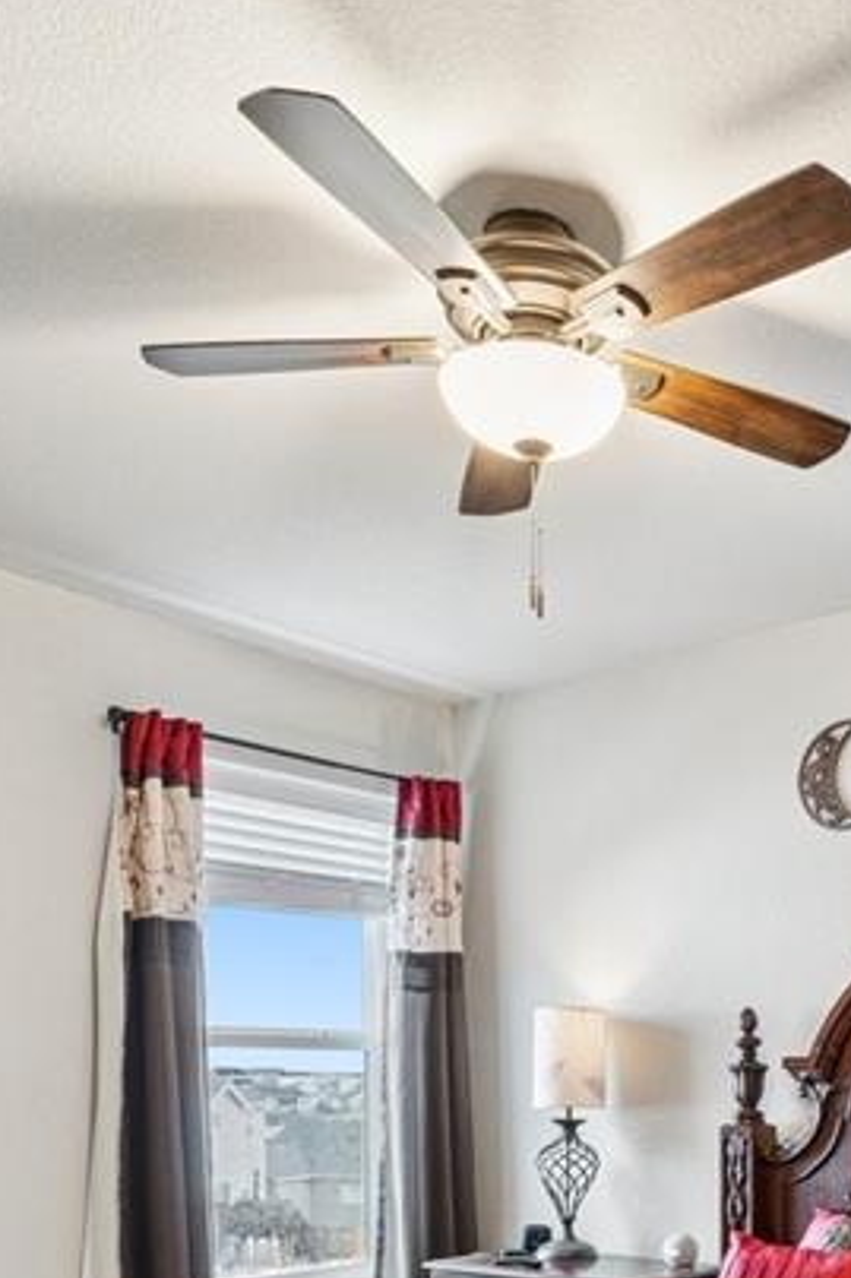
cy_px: 1038
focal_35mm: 38
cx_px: 740
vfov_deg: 47.7
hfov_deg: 33.5
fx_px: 1348
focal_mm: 15
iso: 800
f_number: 11
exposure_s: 1/3.33
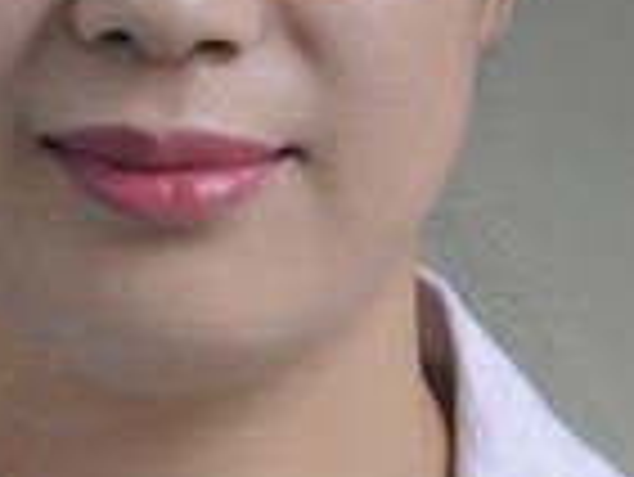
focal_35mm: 393
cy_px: 155
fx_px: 7196
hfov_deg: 5.0
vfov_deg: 3.8
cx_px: 148
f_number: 5.6
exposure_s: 1/125
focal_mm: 85
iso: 160
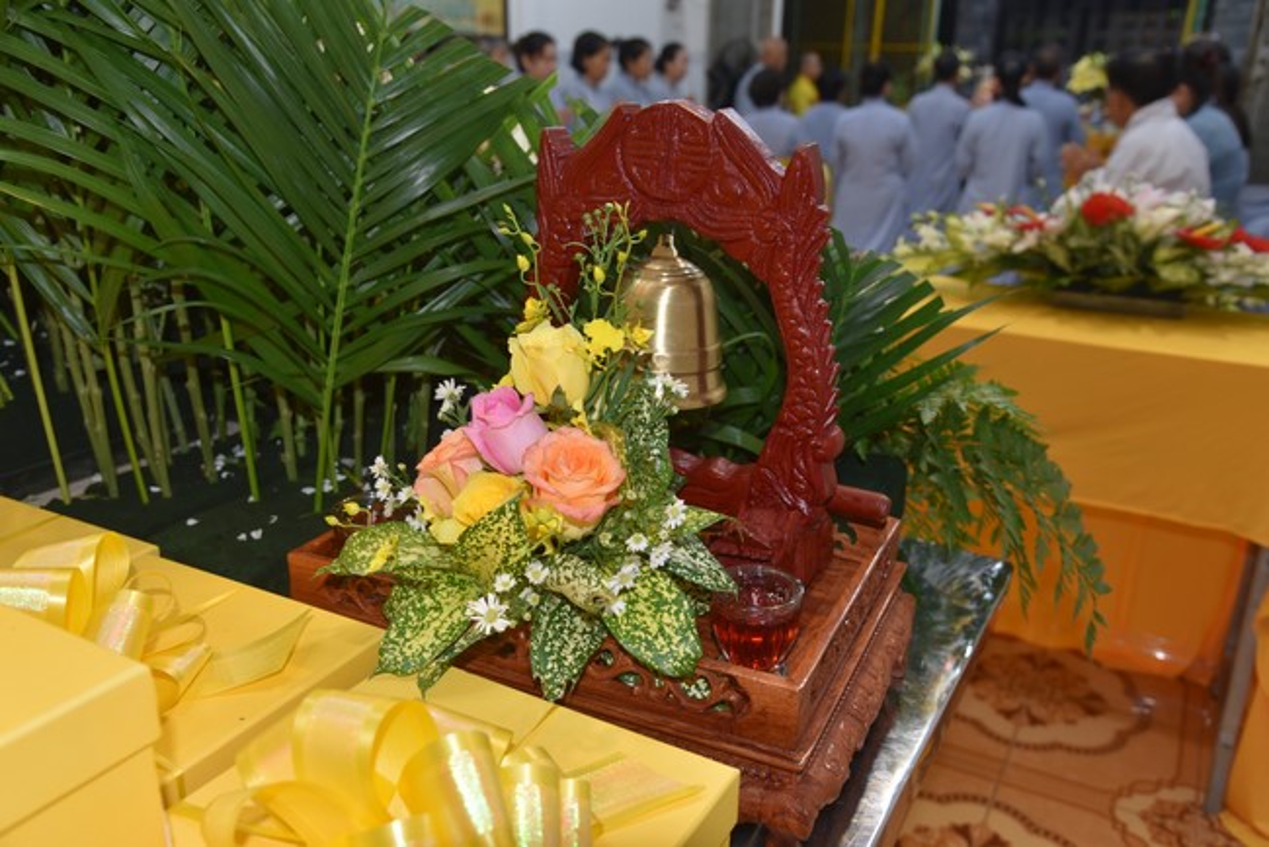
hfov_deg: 60.3
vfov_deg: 42.4
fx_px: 1093
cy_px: 424
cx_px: 634
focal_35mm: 31
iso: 800
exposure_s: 1/100
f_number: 5
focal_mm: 31
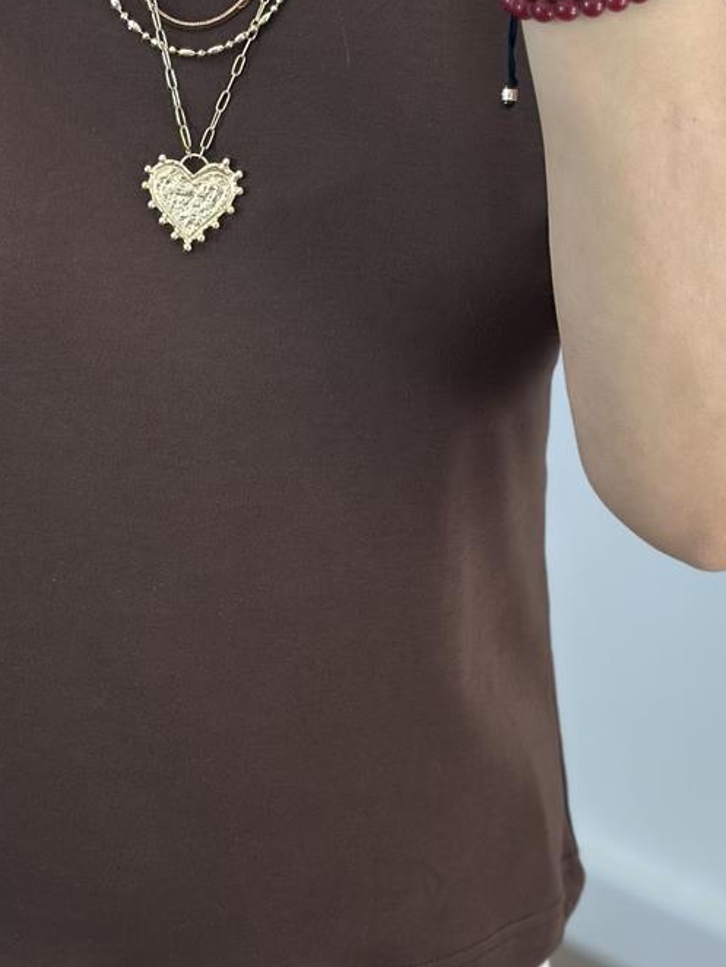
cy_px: 478
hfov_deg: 12.7
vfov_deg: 17.0
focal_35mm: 116
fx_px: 3242
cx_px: 123
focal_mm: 6.86
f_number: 1.78
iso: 125
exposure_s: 1/100
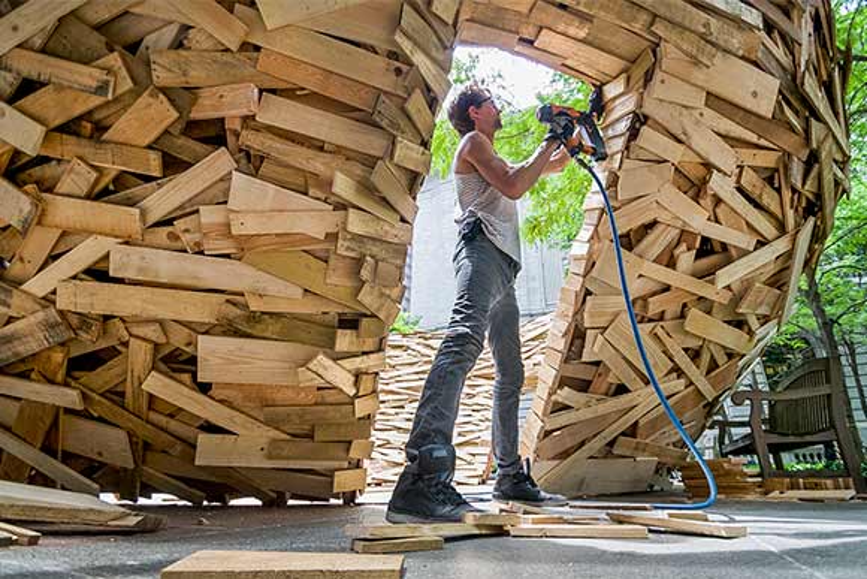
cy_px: 290
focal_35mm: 15
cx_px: 434
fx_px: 361
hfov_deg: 100.4
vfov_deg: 77.4
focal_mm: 10
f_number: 3.5
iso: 400
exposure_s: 1/500
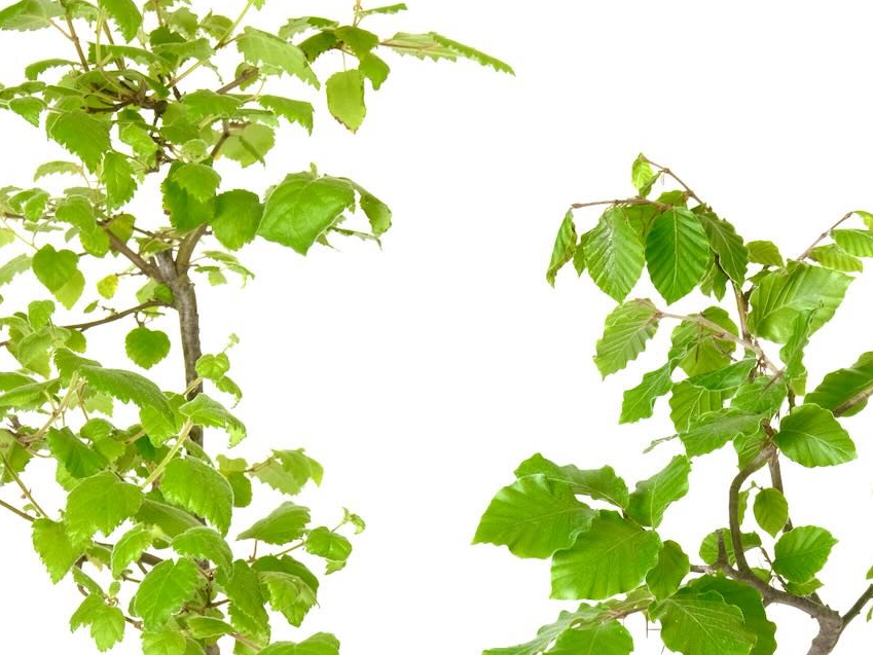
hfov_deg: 12.3
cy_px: 483
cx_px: 437
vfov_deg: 9.2
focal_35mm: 161
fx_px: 4061
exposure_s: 1/15
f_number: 11
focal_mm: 74.1
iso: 1600
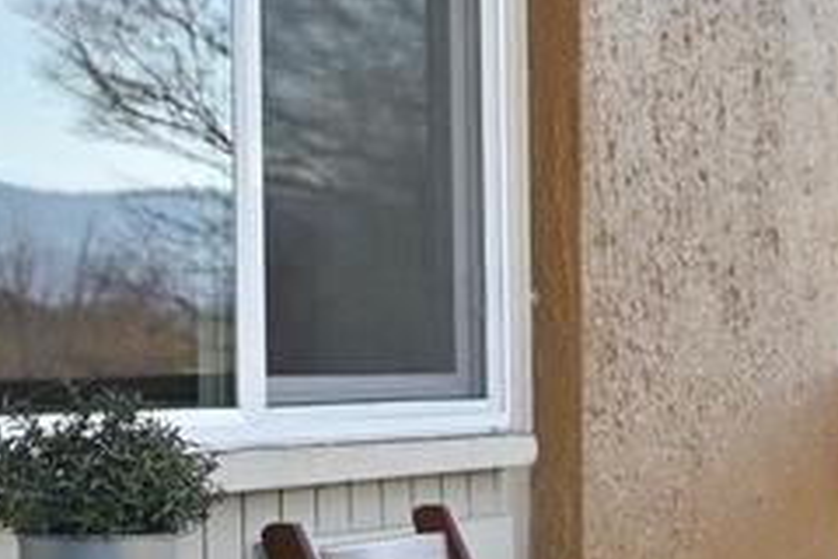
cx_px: 646
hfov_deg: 12.2
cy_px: 430
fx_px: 3910
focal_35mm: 168
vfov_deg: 8.2
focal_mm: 28
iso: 100
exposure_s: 1/320
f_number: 6.3
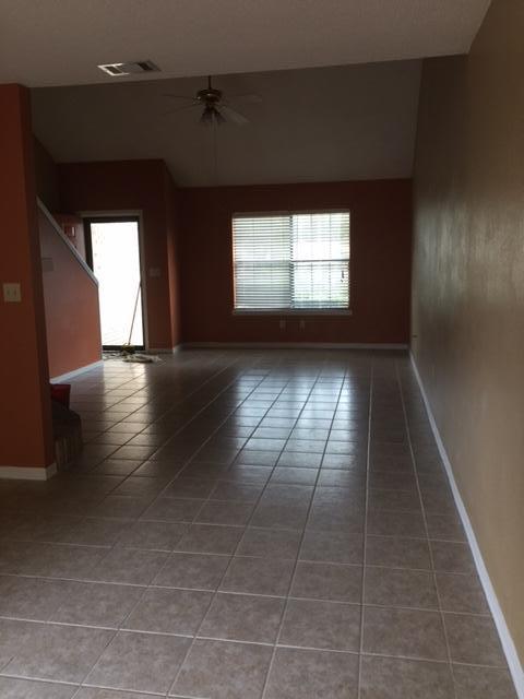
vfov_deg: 61.7
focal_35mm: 29
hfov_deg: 48.2
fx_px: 585
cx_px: 262
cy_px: 350
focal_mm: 4.15
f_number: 2.2
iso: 50
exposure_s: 1/15
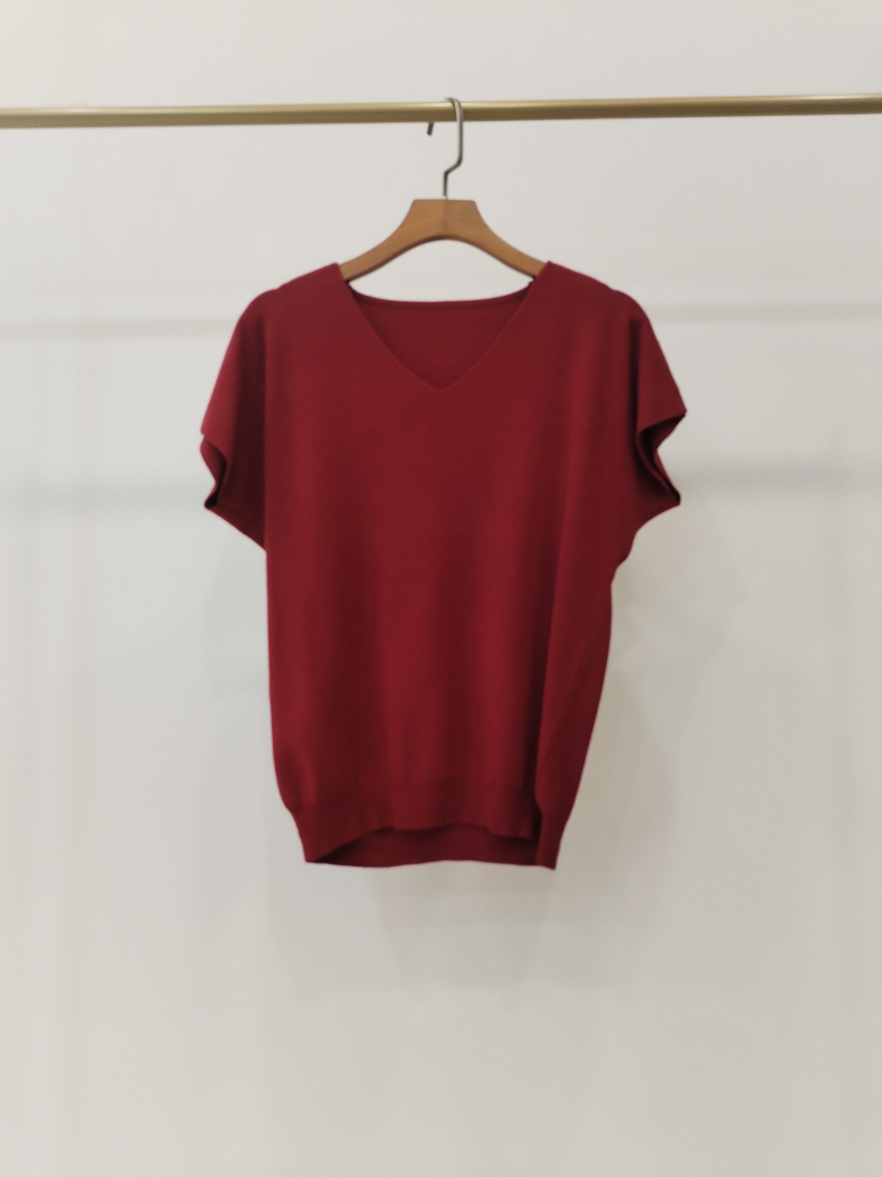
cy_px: 588
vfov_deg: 61.7
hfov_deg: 48.2
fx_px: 985
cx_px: 441
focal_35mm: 29
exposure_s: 1/60
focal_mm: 4.75
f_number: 1.8
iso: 350
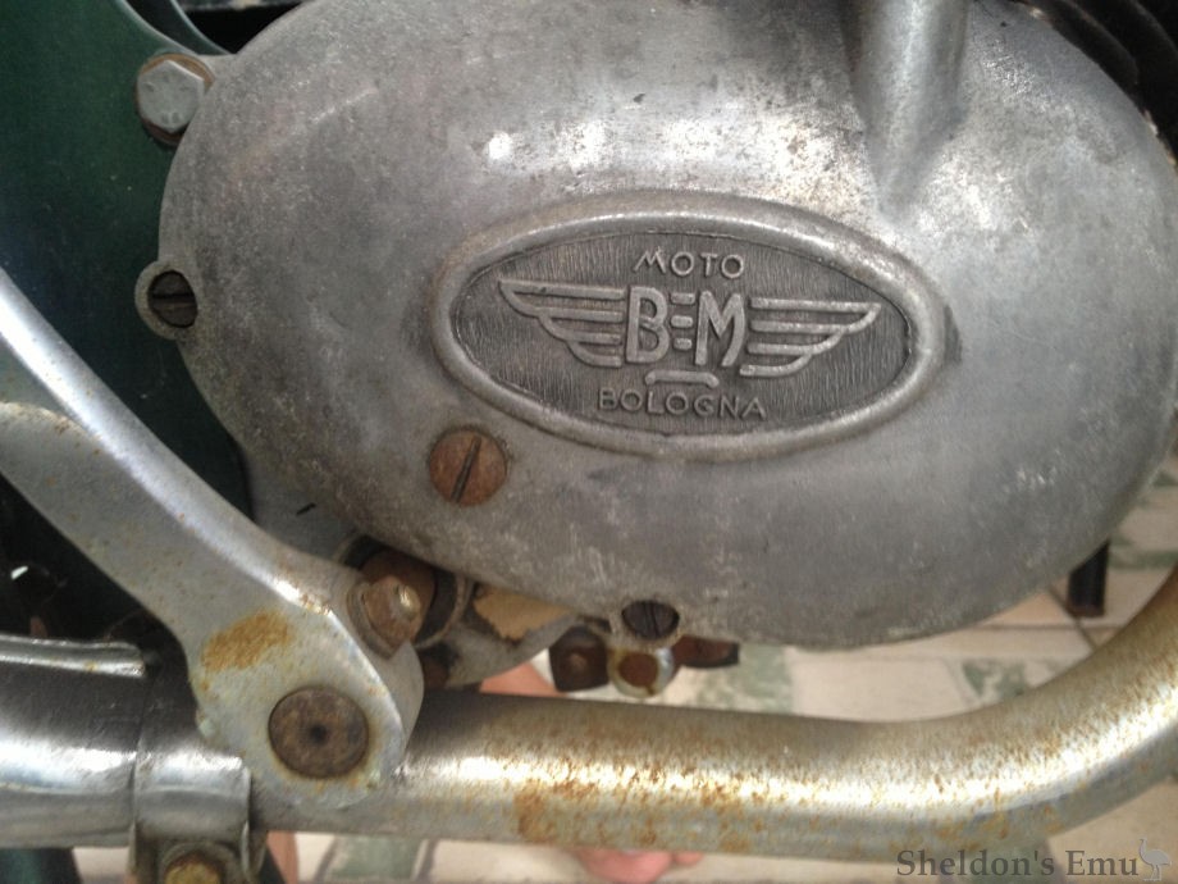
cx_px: 589
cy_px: 442
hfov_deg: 52.6
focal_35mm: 35
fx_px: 1191
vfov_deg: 40.7
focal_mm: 4.28
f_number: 2.4
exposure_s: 1/20
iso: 100
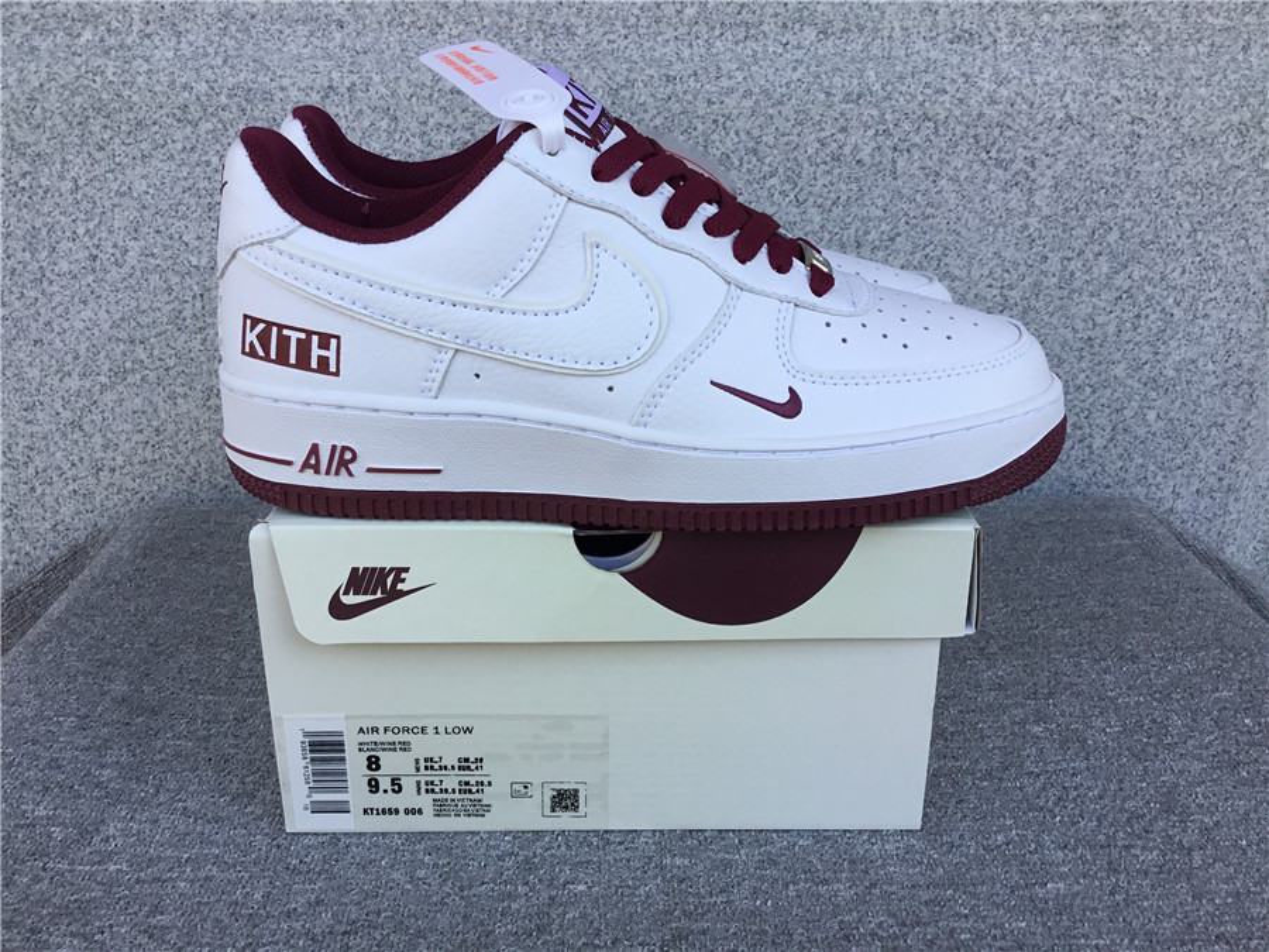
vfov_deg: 45.4
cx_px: 634
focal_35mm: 31
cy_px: 476
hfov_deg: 58.4
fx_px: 1136
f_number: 2.4
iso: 25
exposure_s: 1/345
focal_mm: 3.3
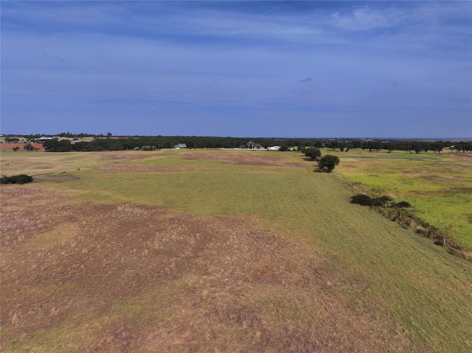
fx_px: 327
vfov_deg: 56.8
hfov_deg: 71.6
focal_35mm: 24
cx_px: 236
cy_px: 176
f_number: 2.8
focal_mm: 12.29
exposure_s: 1/640
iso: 100
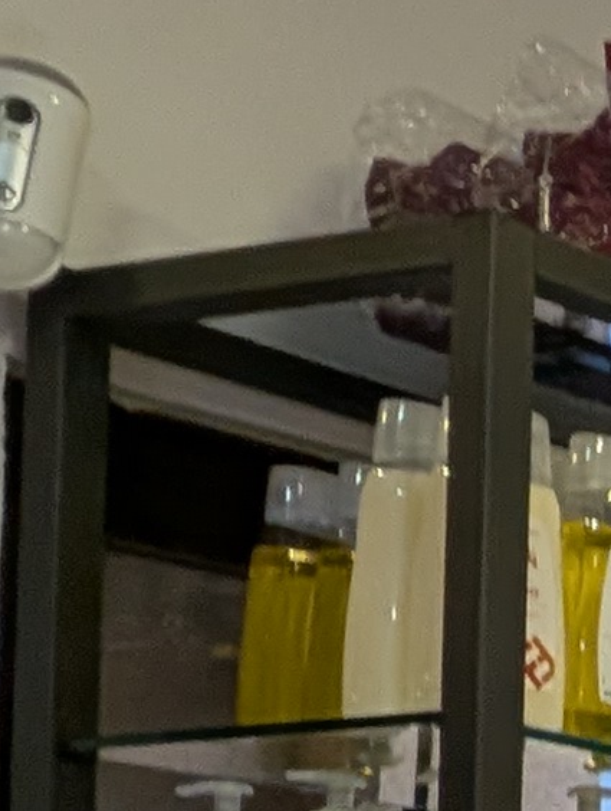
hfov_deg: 9.7
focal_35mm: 94
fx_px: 2206
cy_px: 1041
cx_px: 2070
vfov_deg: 19.3
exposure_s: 1/32
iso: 49
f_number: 2.2
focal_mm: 1.95
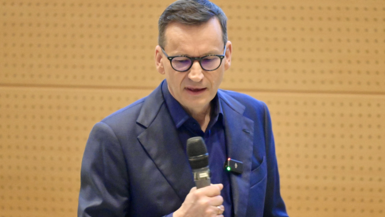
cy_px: 123
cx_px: 193
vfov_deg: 3.1
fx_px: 4022
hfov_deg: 5.5
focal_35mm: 394
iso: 6400
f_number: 6.3
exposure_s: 1/40
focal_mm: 250
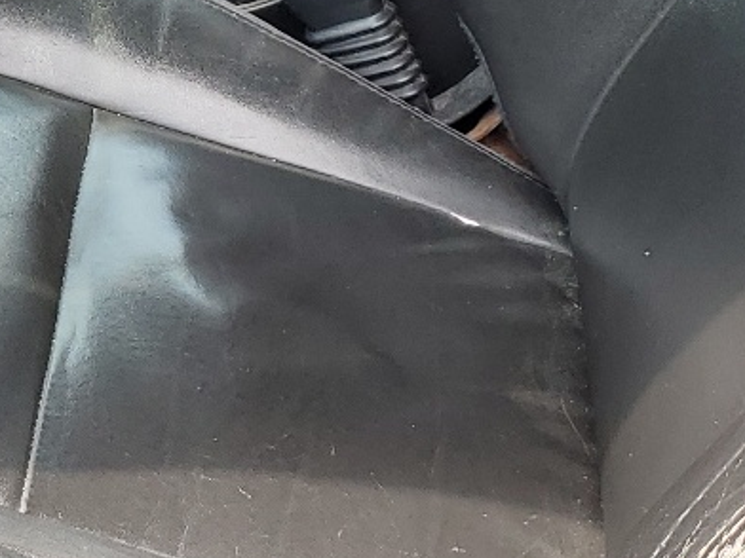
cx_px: -268
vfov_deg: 13.7
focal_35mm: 106
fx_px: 2281
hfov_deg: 17.2
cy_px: -13
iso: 50
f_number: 1.5
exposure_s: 1/370
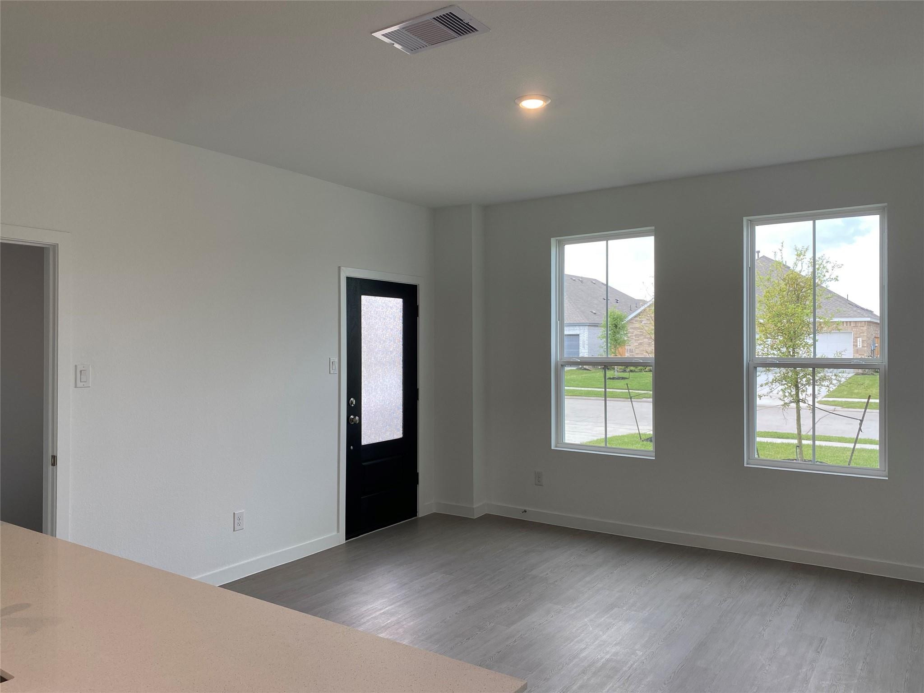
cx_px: 462
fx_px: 694
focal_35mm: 26
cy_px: 346
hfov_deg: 67.3
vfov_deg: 53.1
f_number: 1.8
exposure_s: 1/122
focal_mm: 4.25
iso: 32
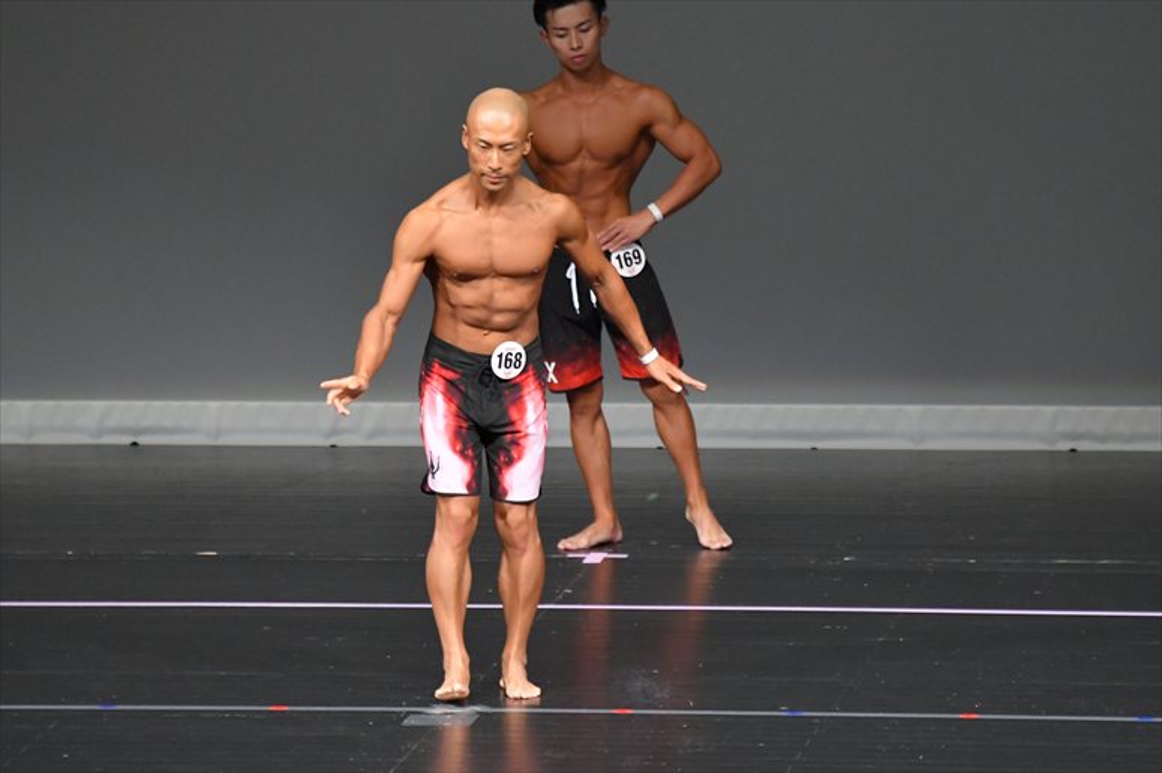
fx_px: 12098
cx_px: 581
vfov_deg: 3.7
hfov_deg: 5.5
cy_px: 386
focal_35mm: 375
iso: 5000
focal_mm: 250
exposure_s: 1/400
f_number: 5.6
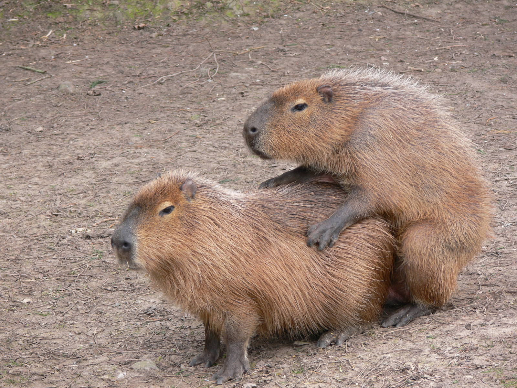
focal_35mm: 201
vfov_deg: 7.4
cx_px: 258
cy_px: 194
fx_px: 3002
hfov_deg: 9.8
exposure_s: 1/60
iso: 80
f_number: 4
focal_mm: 42.4
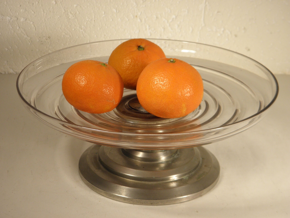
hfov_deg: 24.4
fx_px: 670
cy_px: 109
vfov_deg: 18.4
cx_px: 145
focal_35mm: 80
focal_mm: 14.3
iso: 125
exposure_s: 1/50
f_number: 4.4
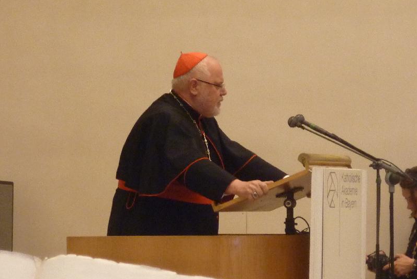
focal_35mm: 240
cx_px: 209
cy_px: 154
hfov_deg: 8.6
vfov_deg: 5.7
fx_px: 2781
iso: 400
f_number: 4.4
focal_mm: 21
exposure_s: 1/25
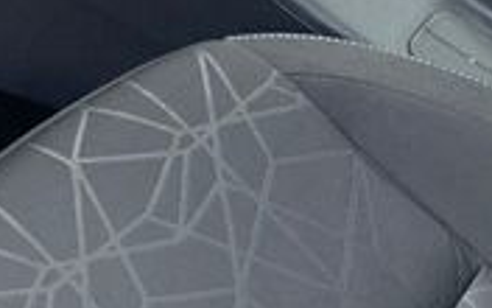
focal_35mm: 160
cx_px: 165
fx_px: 2145
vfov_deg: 8.0
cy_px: -157
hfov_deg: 13.1
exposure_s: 1/121
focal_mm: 4.25
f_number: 1.8
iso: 64
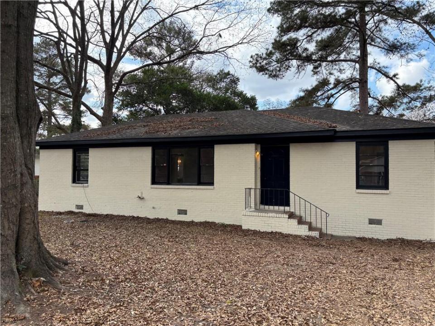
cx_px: 218
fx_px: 327
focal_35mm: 26
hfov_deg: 67.3
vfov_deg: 53.1
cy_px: 163
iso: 50
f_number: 1.6
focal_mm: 5.96
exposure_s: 1/818
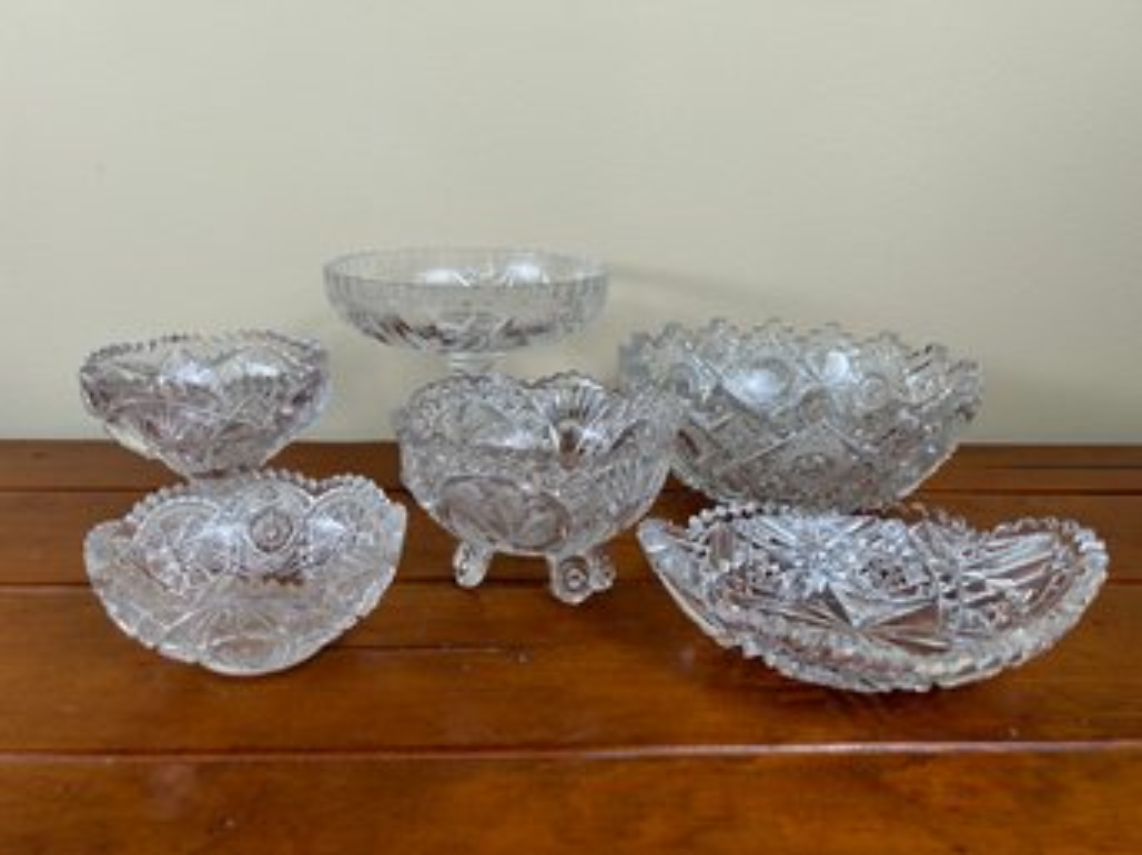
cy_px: 428
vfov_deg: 53.0
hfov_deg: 67.3
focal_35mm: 26
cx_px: 571
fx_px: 857
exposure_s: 1/135
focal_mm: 5.7
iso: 32
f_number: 1.5
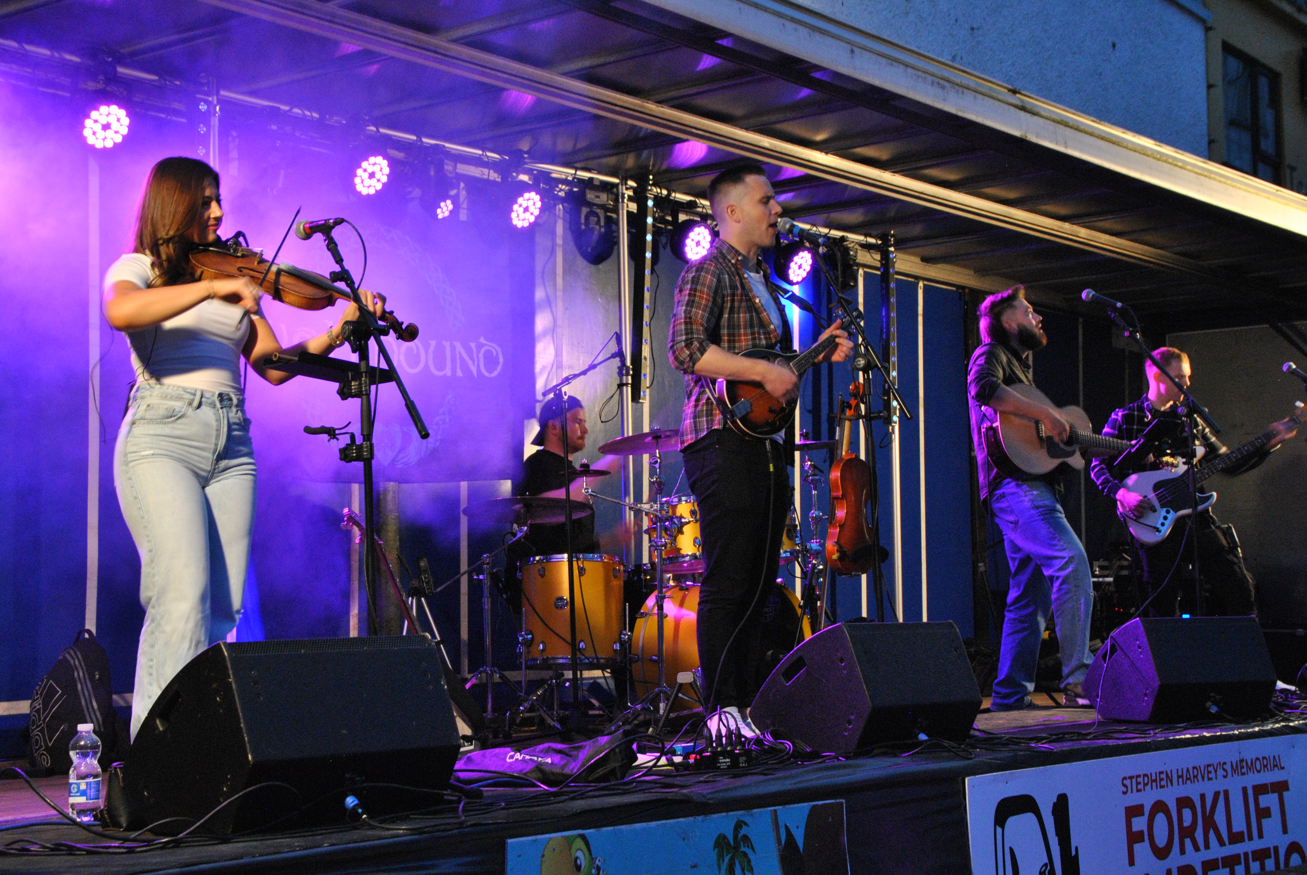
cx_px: 654
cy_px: 438
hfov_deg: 35.0
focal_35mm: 57
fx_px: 2072
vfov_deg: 23.8
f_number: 9
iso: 800
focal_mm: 38
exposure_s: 1/13
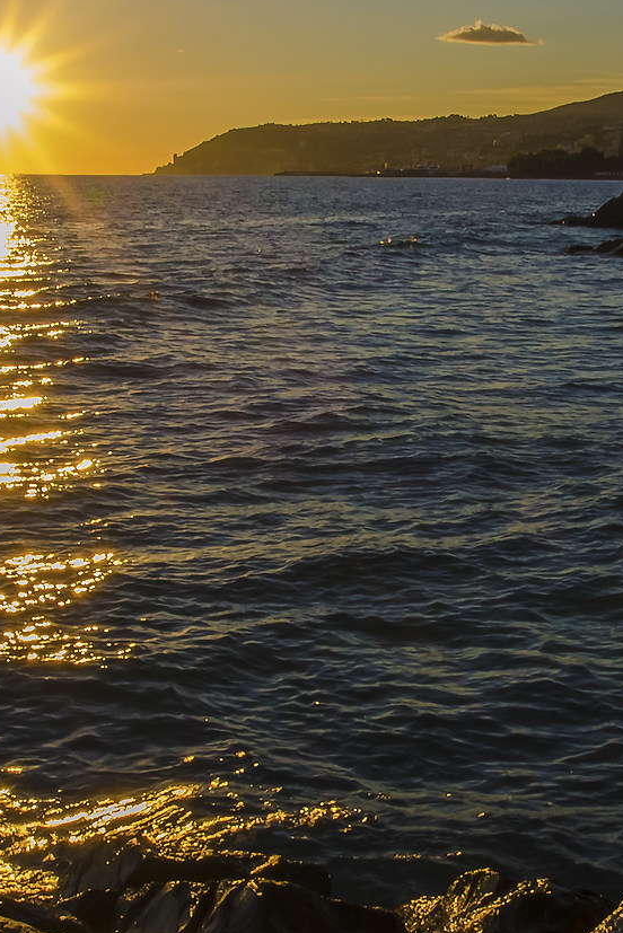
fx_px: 1464
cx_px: 438
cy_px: 425
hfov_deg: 23.9
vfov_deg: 35.3
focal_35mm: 56
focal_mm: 13
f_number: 22
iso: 100
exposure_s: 1/30
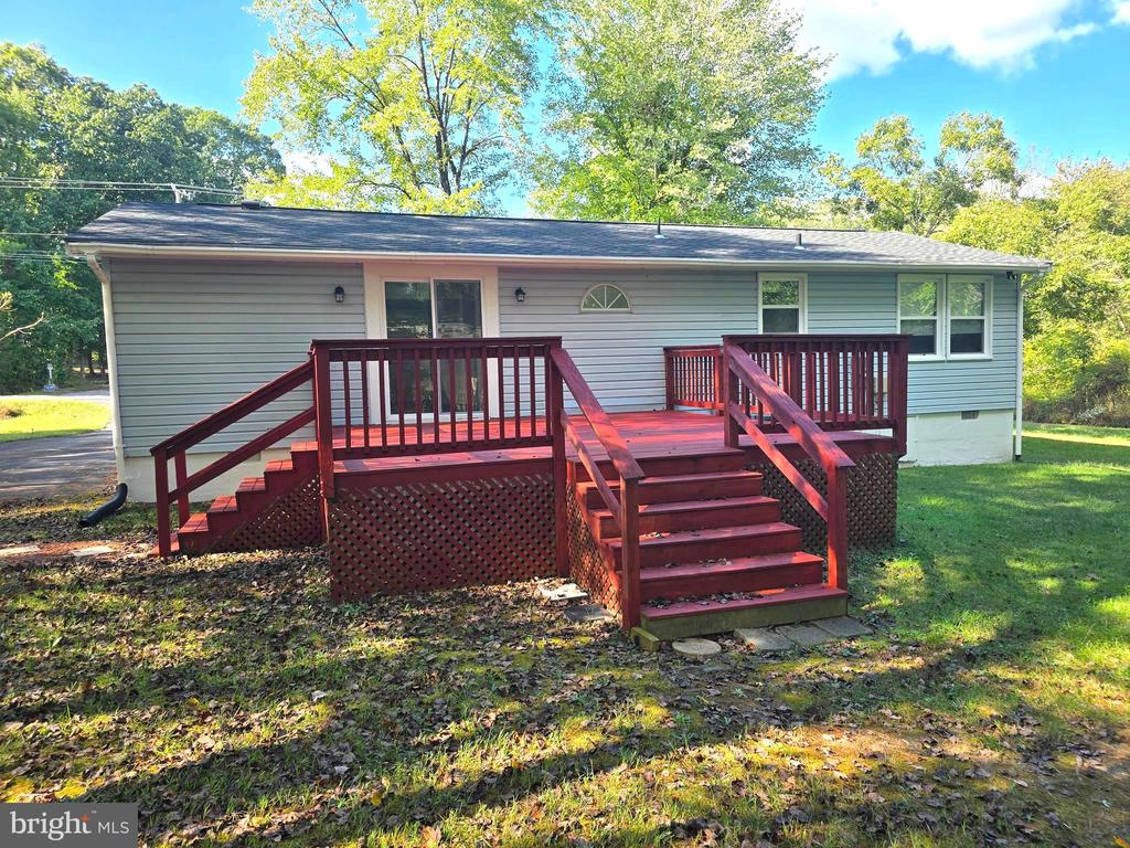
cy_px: 424
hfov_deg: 73.9
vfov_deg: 58.9
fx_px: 751
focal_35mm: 23
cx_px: 565
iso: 12
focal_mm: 6.3
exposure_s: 1/233
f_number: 1.7
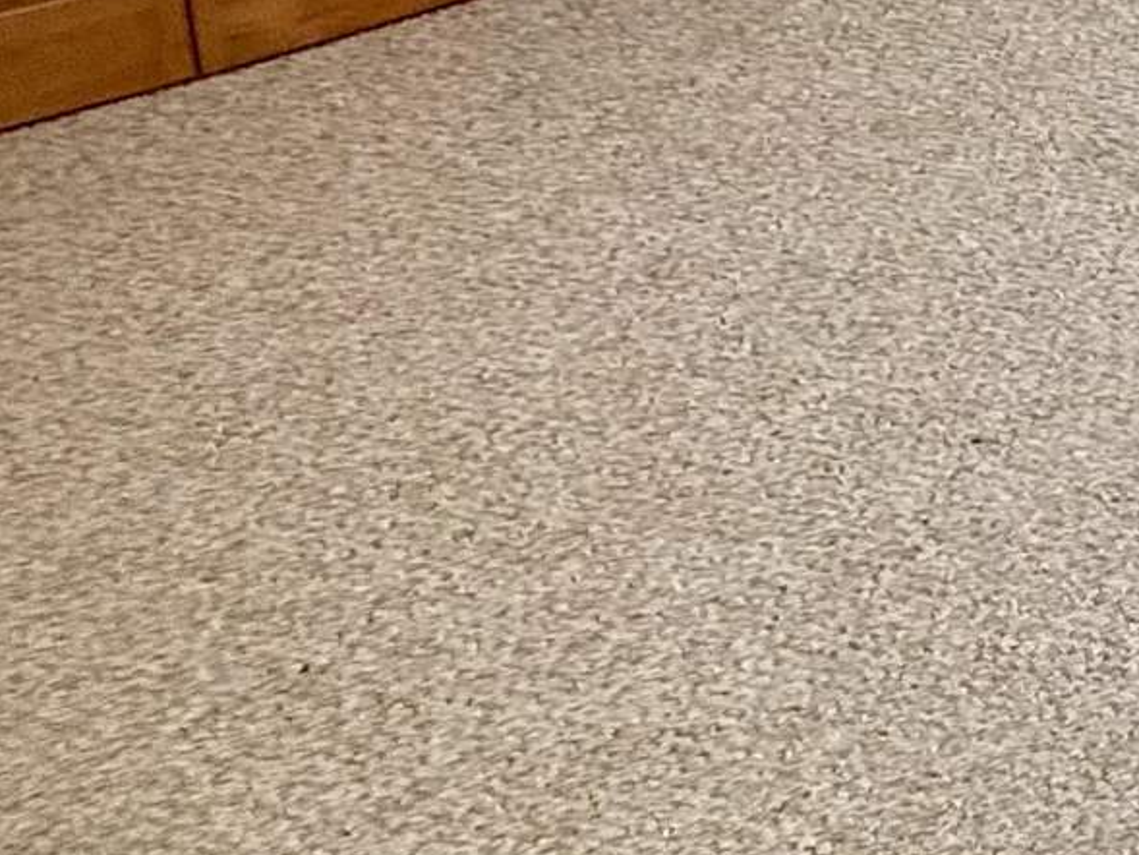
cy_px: -698
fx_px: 2402
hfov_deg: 18.5
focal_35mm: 73
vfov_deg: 16.7
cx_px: 2226
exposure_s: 1/321
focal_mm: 2.22
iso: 50
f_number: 2.2
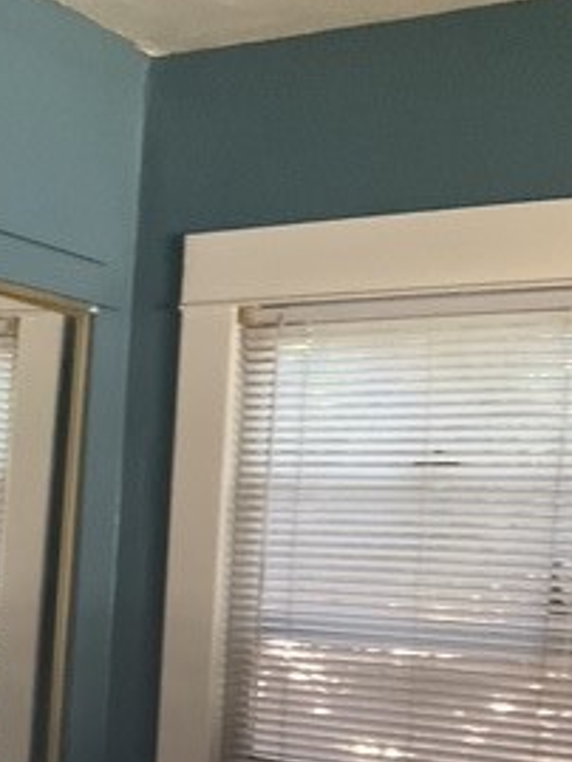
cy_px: 708
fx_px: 1519
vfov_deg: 27.0
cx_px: -37
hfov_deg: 20.5
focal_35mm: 69
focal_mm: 3
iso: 400
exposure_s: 1/30
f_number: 1.8
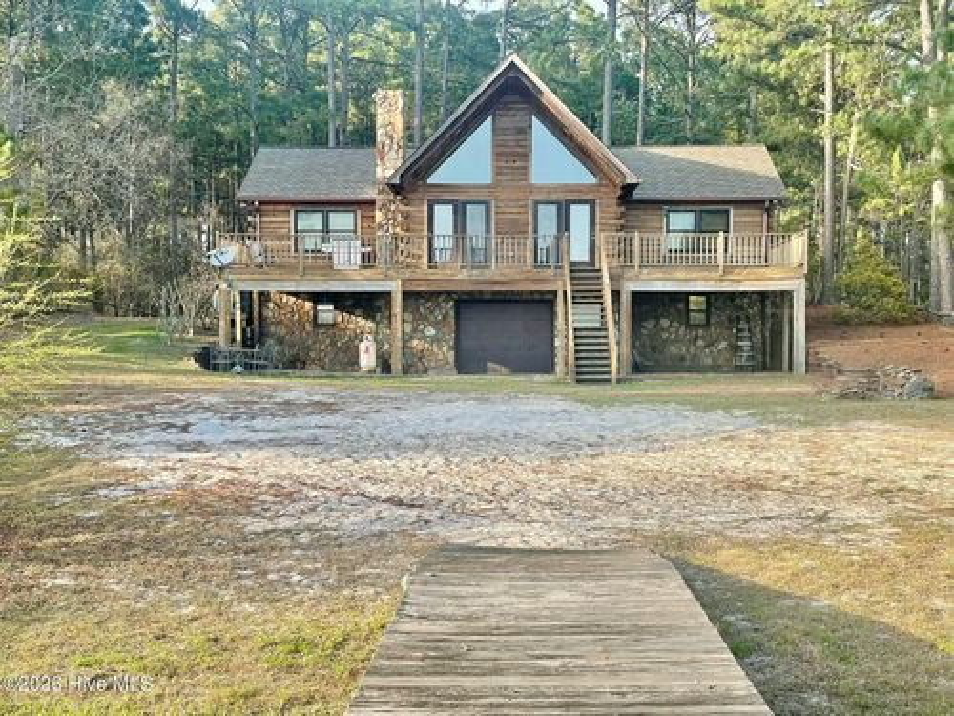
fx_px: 1433
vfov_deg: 28.0
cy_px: 358
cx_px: 477
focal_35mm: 52
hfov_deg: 36.8
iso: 25
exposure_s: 1/366
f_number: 2
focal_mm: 6
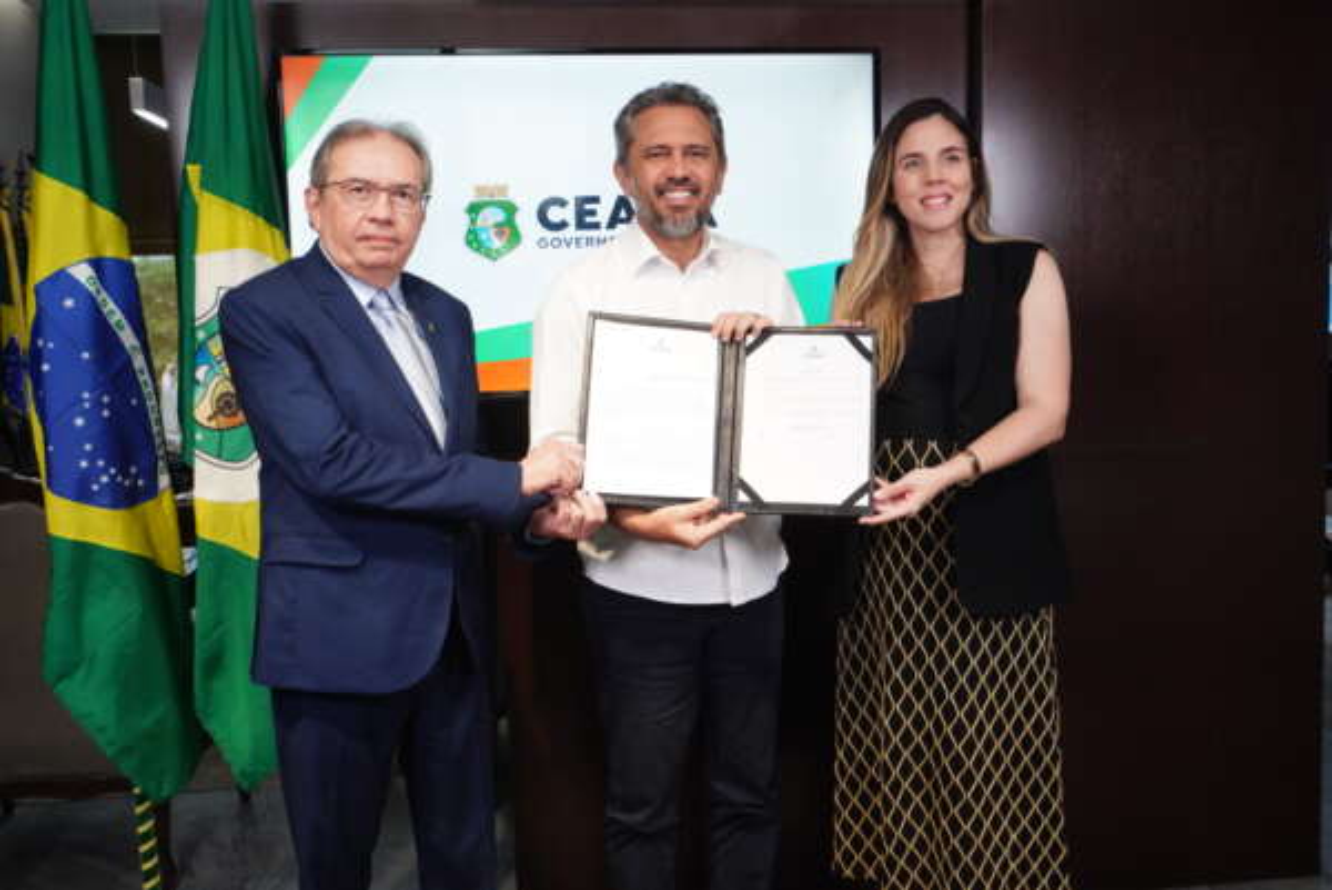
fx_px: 1296
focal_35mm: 35
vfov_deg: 37.9
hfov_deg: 54.4
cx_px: 666
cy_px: 445
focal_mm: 35
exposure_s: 1/160
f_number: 8
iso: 8000
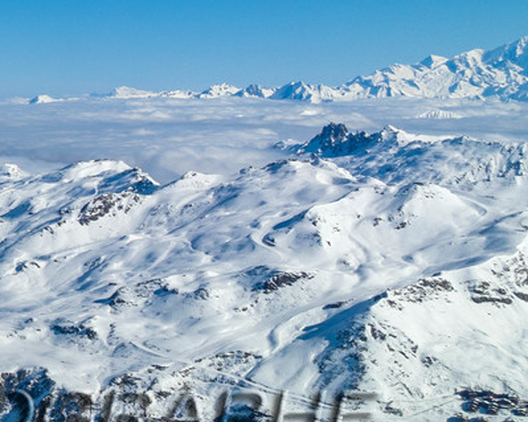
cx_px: -378
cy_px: 63
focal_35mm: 94
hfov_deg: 17.2
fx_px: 1469
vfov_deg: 16.2
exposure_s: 1/400
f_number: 11
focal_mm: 12.3
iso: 100
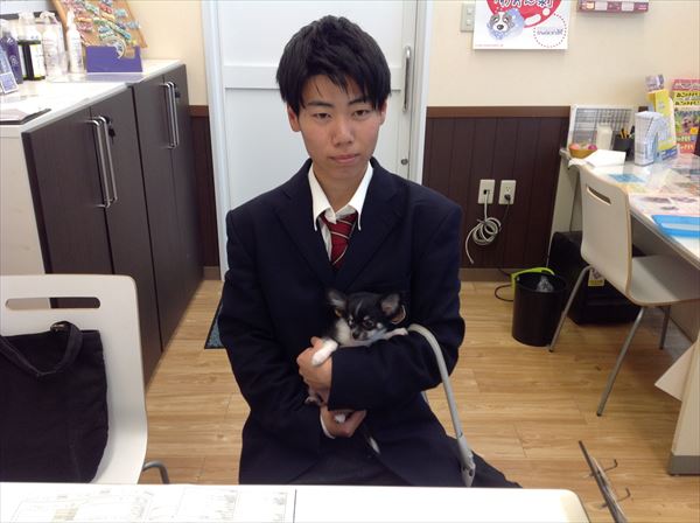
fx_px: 707
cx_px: 350
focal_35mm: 35
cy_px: 262
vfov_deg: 40.6
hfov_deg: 52.7
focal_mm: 4.28
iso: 64
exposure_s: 1/40
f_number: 2.4
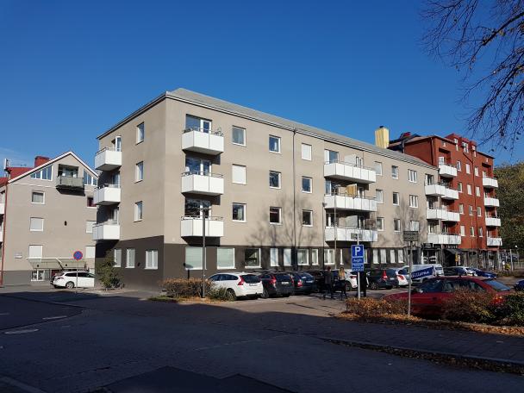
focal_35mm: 26
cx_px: 262
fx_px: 394
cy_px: 196
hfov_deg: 67.3
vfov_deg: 53.1
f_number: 1.7
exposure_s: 1/2808
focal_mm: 4.2
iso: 40
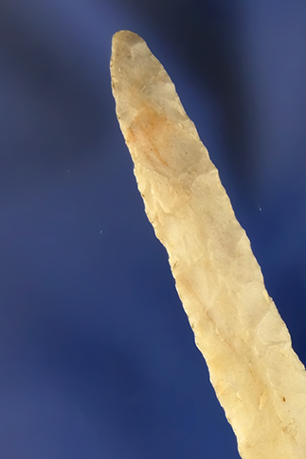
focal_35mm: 117
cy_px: 402
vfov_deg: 17.3
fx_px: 1491
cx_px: 282
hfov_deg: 11.6
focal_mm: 40
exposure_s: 1/80
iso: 1250
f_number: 5.6
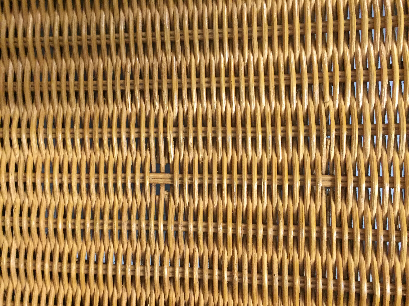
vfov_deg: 48.2
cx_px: 204
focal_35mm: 29
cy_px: 153
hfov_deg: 61.7
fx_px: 343
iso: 250
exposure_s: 1/25
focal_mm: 4.15
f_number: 2.2
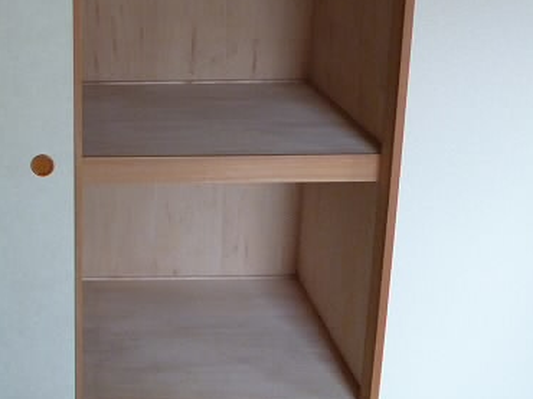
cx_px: 39
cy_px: 48
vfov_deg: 26.7
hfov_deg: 33.9
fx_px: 816
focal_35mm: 53
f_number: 3.1
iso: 400
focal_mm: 5
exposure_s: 1/50
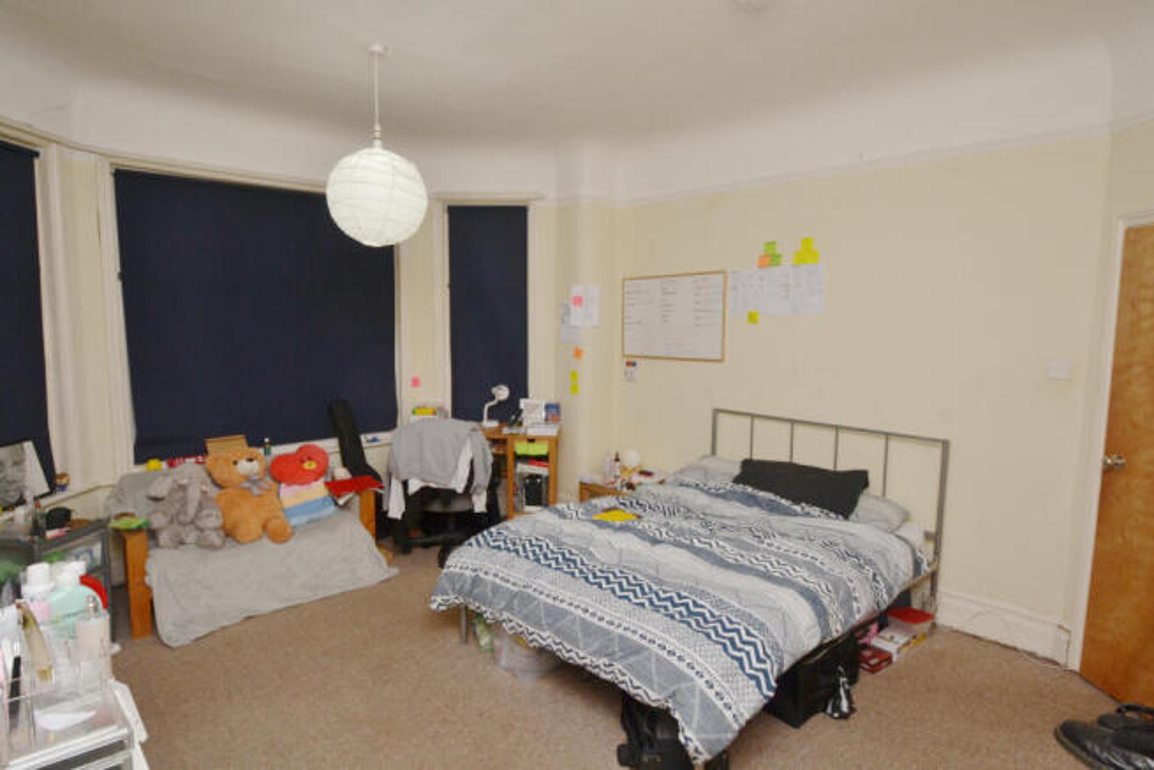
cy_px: 385
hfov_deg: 90.0
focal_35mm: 18
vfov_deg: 67.4
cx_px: 577
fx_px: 577
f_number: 6.3
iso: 400
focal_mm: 12
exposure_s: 1/200
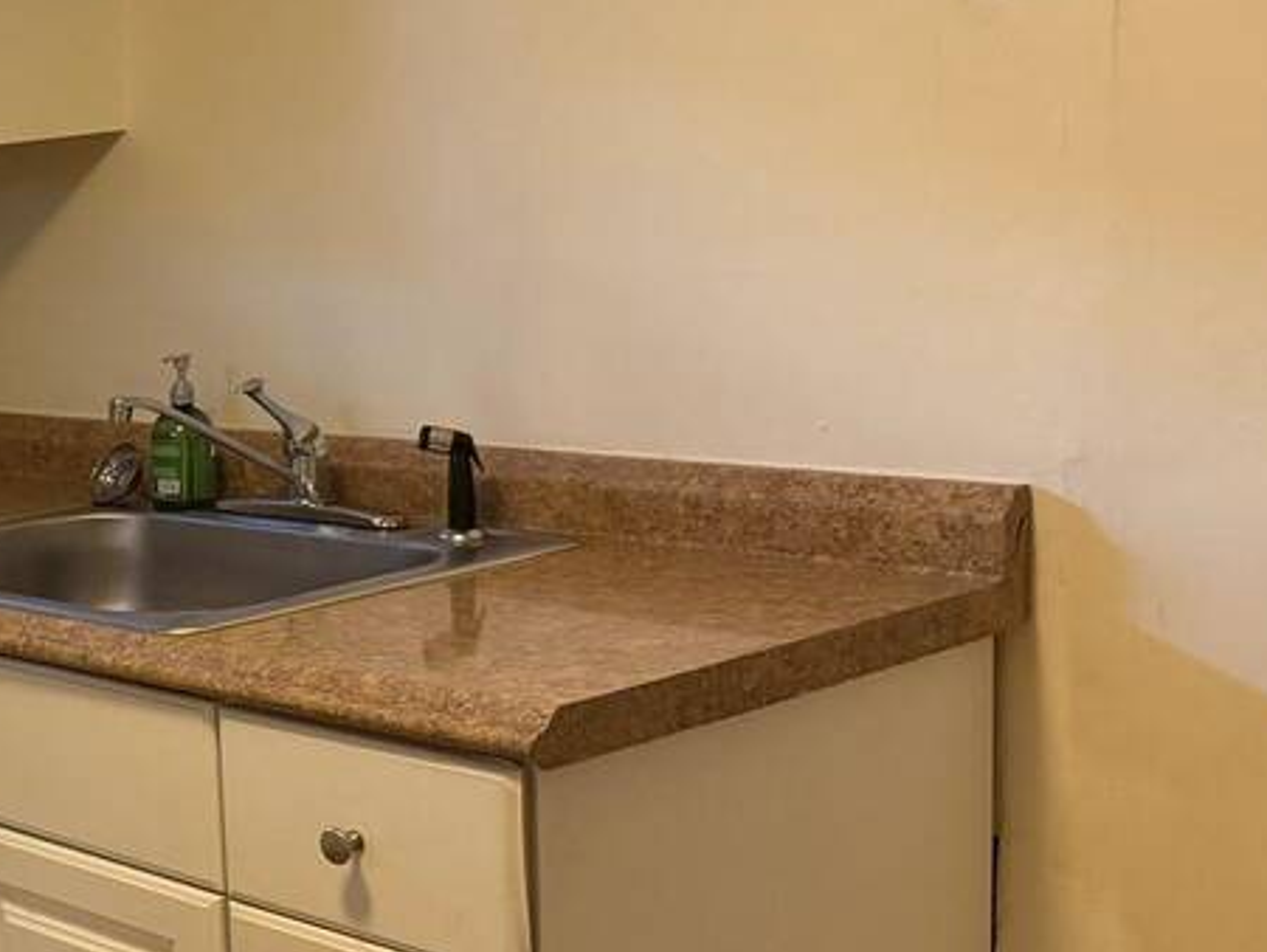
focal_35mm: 64
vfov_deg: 22.9
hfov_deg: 25.9
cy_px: 558
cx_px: -383
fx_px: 2344
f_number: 1.78
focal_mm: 6.76
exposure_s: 1/60
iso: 250
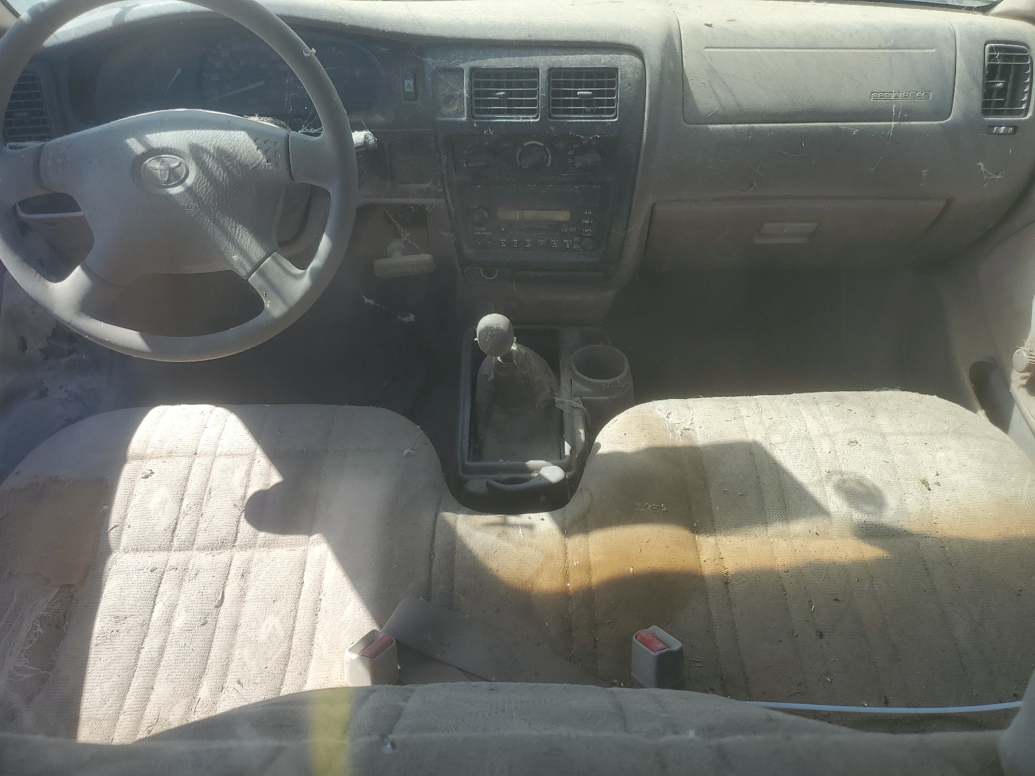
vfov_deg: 53.1
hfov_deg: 67.3
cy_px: 388
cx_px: 518
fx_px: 777
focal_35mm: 26
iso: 50
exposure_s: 1/714
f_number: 1.5
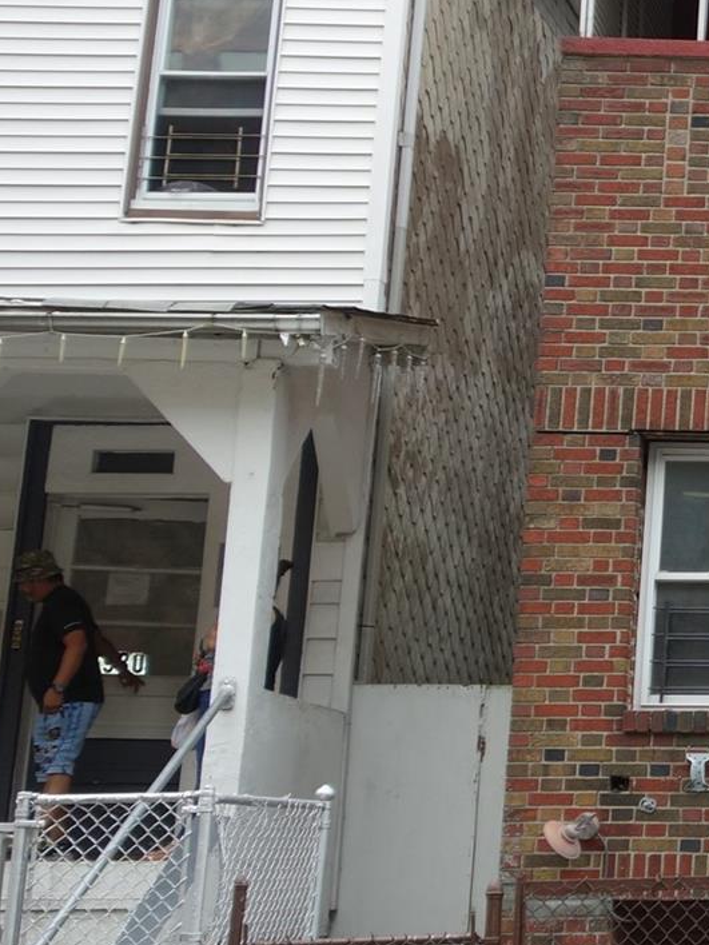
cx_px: 1282
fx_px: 2431
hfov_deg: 14.5
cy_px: 284
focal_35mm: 89
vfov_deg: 21.9
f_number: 3.5
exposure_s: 1/100
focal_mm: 11.75
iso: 125
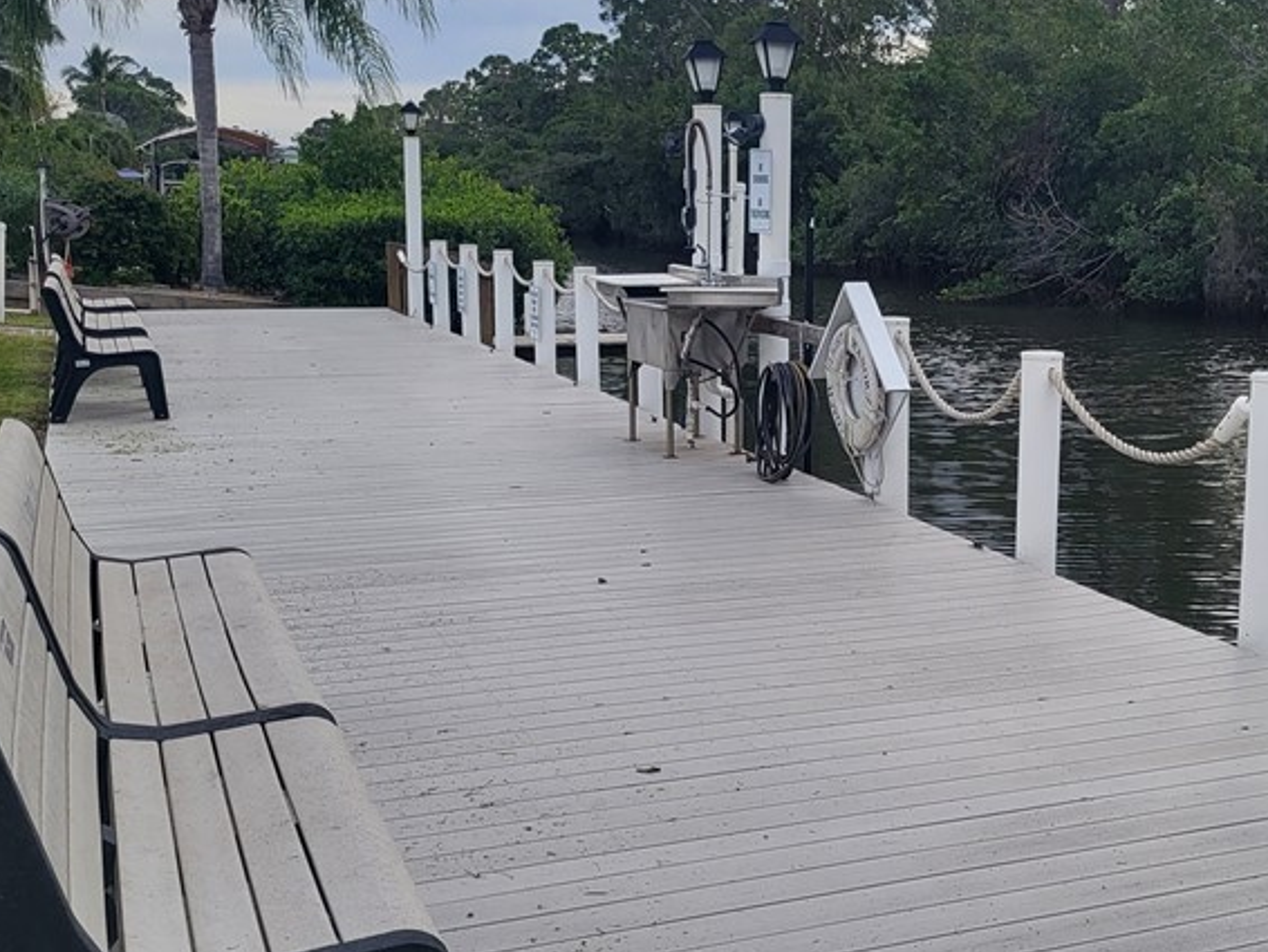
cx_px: 968
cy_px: 522
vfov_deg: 30.9
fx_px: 1722
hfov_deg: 39.2
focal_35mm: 47
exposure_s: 1/692
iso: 40
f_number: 1.8
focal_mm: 5.4
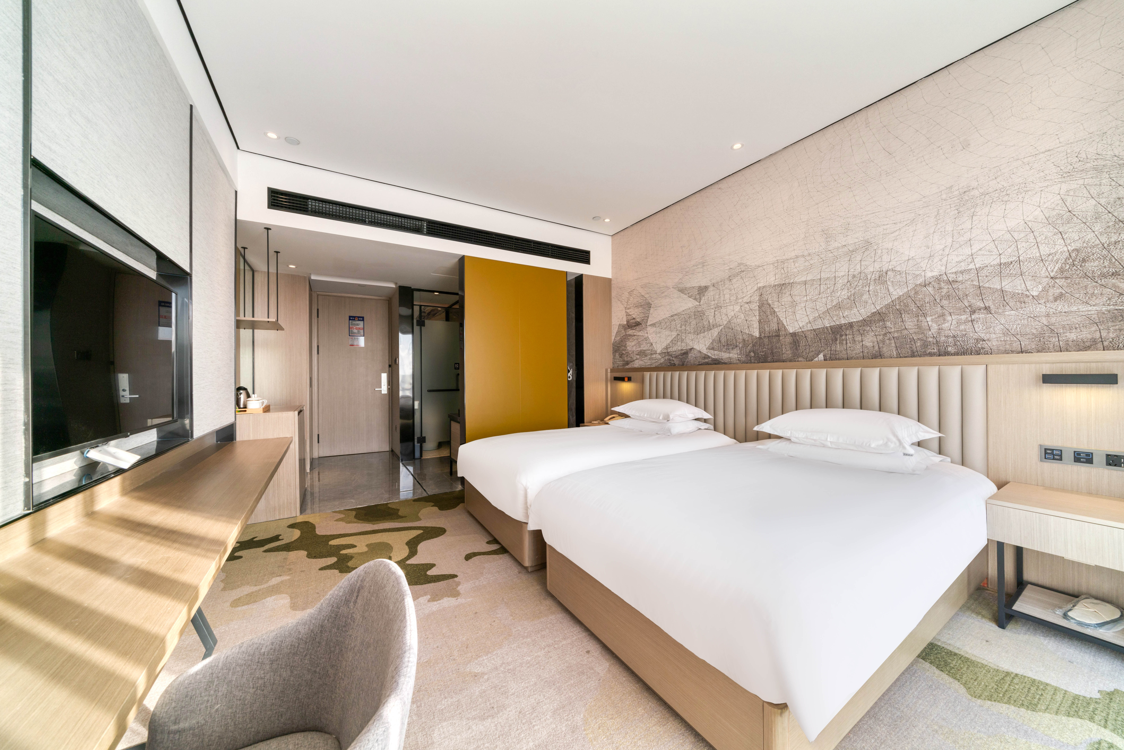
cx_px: 562
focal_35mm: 12
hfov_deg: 112.6
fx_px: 375
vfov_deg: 90.0
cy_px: 375
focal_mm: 12
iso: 400
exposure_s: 1/3200
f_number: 10
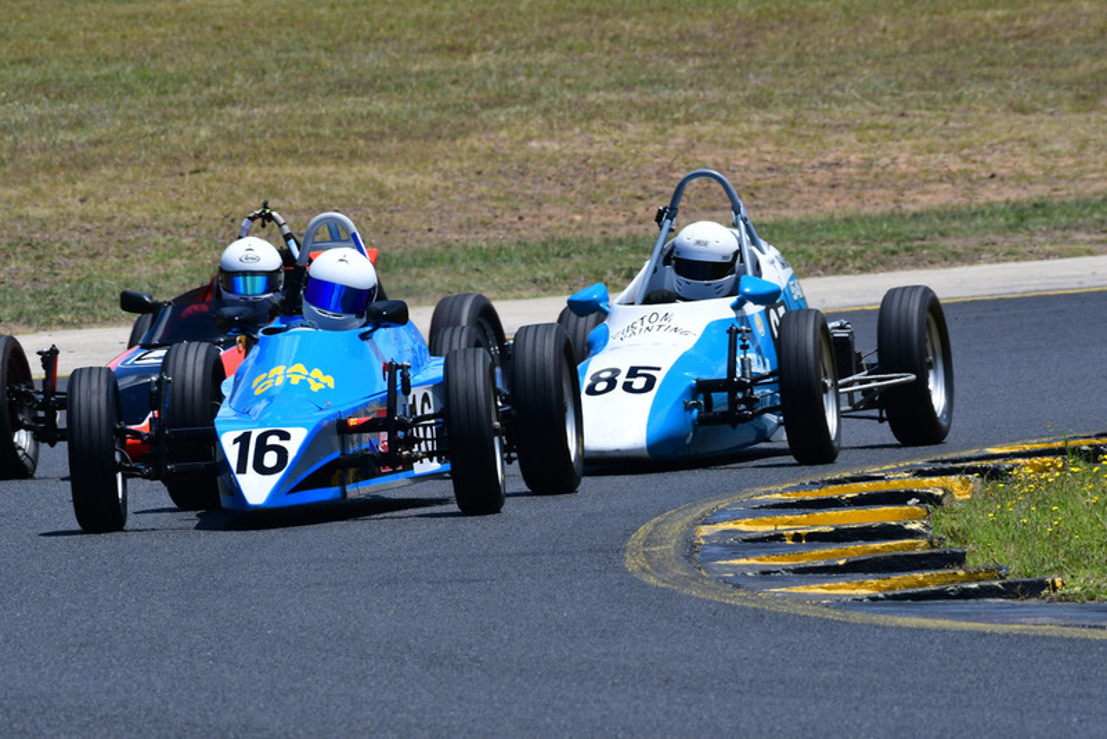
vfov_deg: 2.4
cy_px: 370
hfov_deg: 3.6
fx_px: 17533
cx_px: 554
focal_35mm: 570
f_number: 11
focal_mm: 380
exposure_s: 1/640
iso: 320
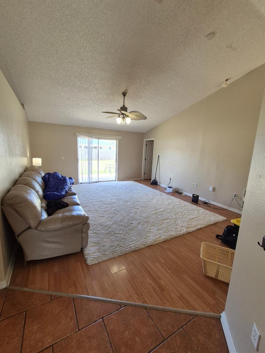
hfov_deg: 85.7
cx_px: 135
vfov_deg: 102.1
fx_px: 143
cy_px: 176
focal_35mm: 14
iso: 50
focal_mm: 1.74
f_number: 2.2
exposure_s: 1/60
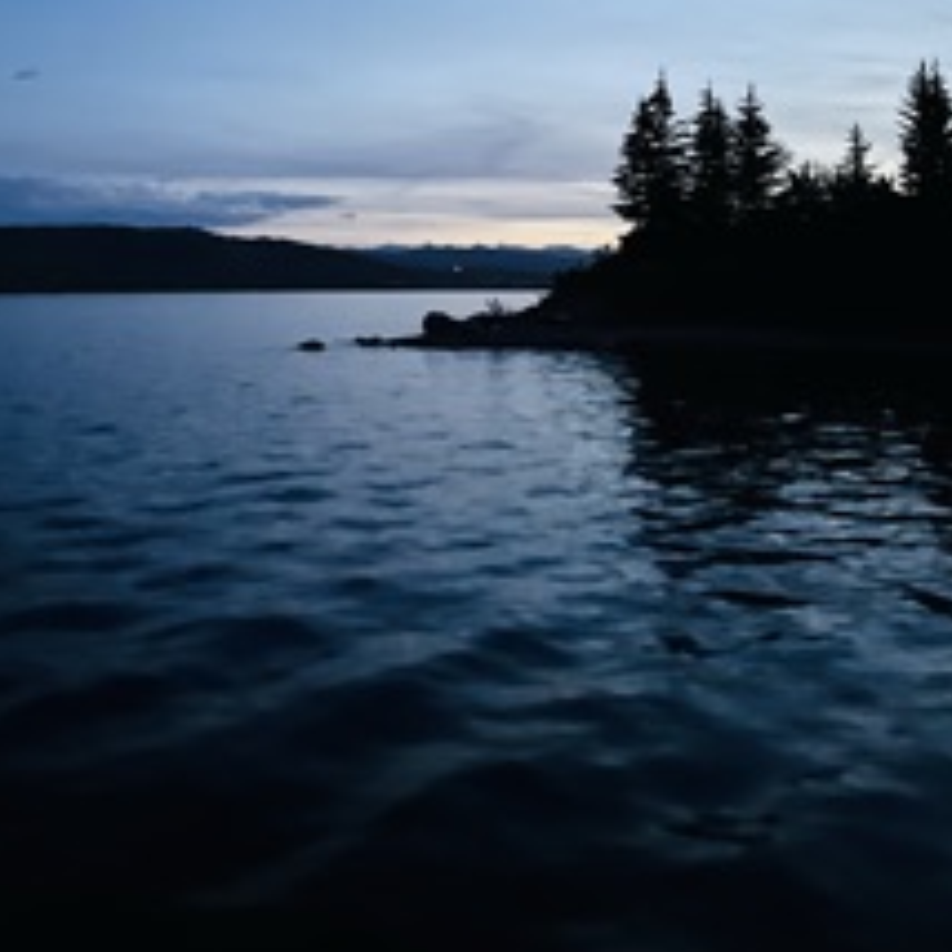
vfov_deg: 36.7
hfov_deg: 38.9
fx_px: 1338
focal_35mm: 43
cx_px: 356
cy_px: 93
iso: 800
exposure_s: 1/9
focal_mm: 5.1
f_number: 1.6
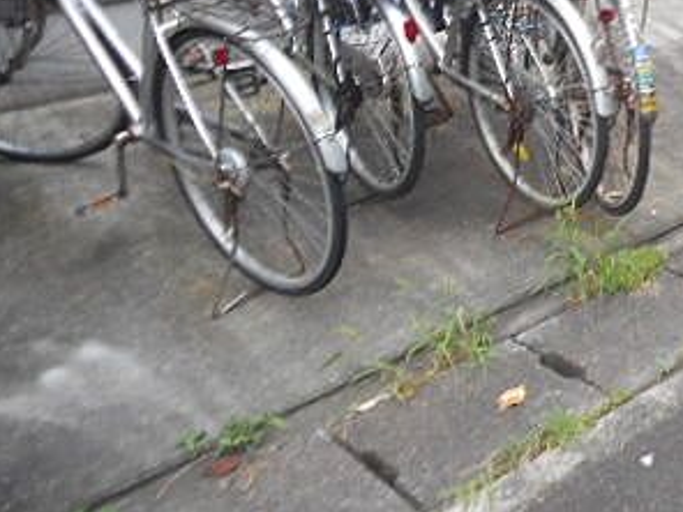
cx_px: 692
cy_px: 37
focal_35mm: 54
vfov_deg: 26.0
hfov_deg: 32.5
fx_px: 1065
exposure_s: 1/30
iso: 80
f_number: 3.7
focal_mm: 4.5
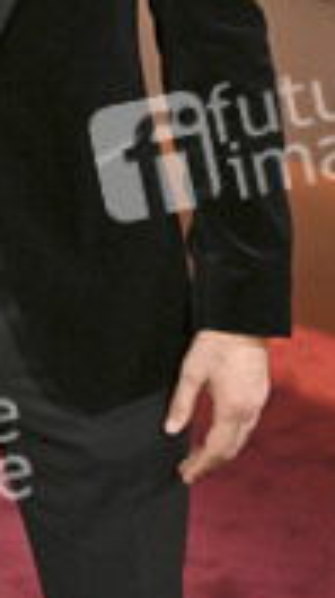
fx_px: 2744
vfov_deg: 12.3
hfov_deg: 6.9
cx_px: -44
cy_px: -27
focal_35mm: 173
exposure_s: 1/320
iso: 2500
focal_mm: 73
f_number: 5.6
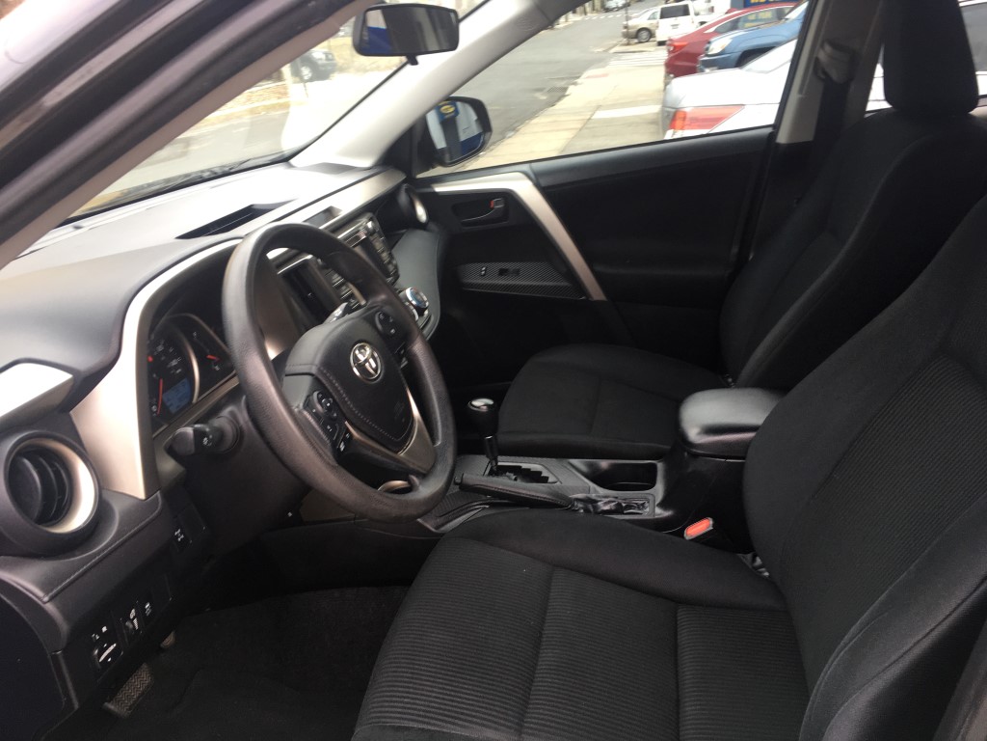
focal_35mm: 29
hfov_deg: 61.7
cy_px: 370
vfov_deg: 48.2
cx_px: 494
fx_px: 827
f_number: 2.2
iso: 32
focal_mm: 4.15
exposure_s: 1/60
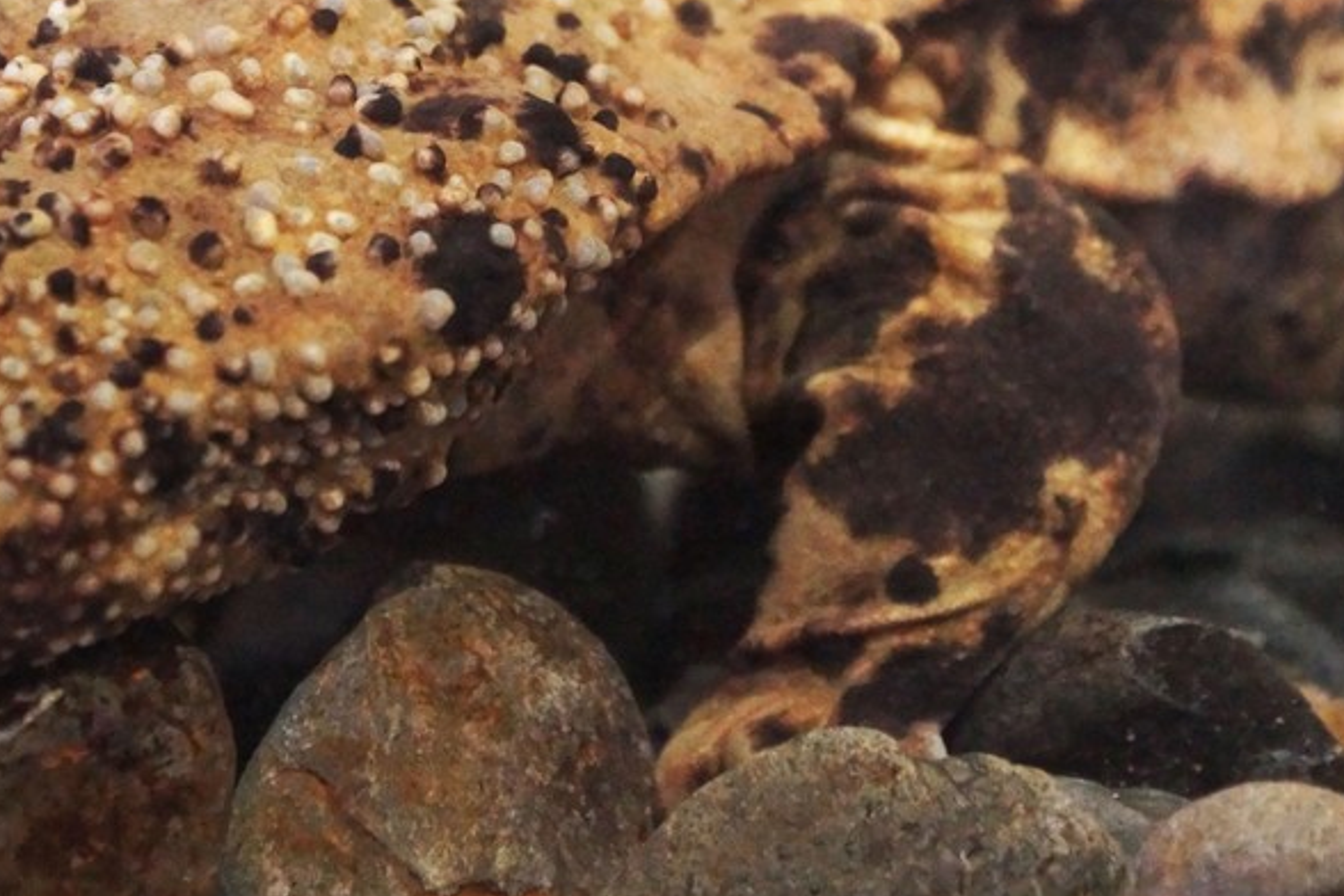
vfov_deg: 9.0
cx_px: 626
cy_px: 184
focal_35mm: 153
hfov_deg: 13.4
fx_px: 5712
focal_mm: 50
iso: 3200
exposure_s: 1/100
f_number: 2.8
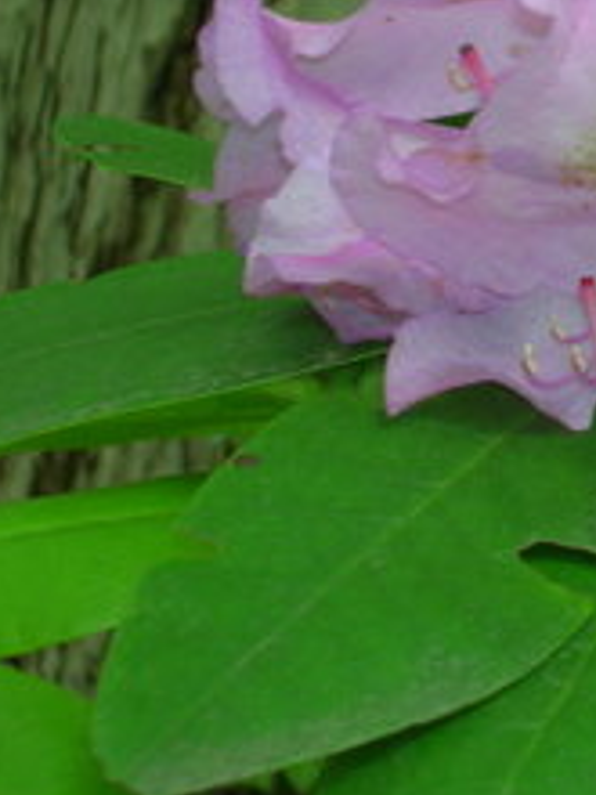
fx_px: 3443
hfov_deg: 9.6
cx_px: 885
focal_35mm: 150
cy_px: 182
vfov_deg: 13.1
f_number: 3.8
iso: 50
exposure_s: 1/30
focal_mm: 11
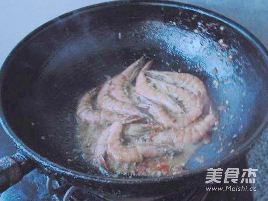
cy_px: 100
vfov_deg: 24.8
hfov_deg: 32.7
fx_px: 457
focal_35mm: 59
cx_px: 134
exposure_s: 1/8
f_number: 5.3
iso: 800
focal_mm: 10.55
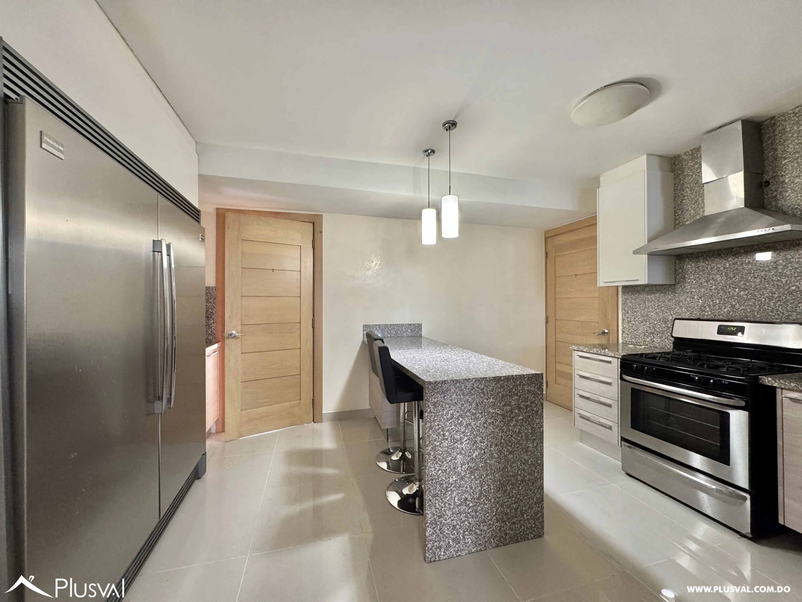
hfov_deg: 102.1
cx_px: 401
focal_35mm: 14
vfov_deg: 85.7
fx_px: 324
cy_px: 301
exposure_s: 1/60
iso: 250
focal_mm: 2.22
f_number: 2.2
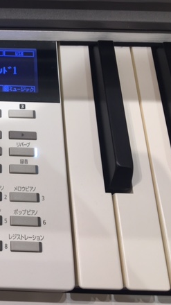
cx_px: -30
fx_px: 371
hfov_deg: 23.8
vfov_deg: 44.6
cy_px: 140
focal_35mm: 46
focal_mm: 4.15
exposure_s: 1/60
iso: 32
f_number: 2.2
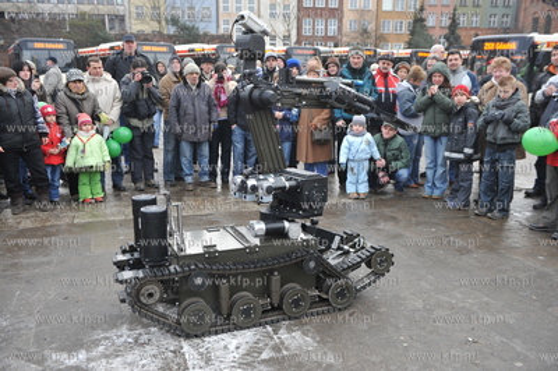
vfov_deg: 38.8
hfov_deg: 55.8
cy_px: 186
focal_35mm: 34
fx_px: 527
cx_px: 279
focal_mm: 34
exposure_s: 1/250
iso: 400
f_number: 5
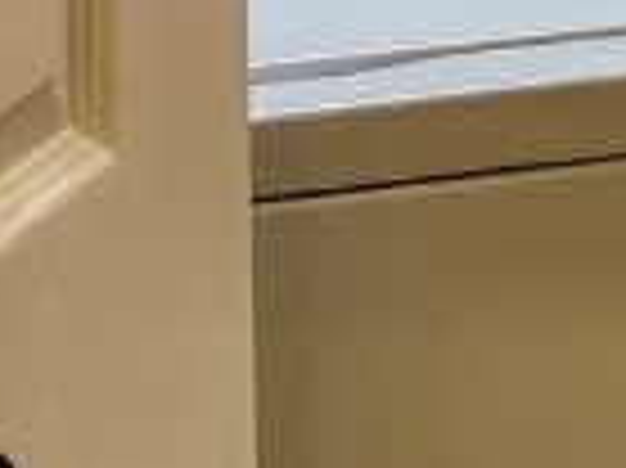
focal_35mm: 192
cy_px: -806
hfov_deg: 10.1
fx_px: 3469
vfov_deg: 7.1
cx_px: 860
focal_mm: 5.96
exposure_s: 1/120
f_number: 1.6
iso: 50
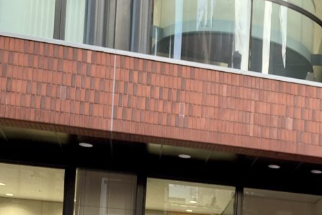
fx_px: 716
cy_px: 292
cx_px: 439
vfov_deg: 16.0
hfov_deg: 22.2
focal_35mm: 80
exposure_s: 1/50
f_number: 1.8
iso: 64
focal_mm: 3.99
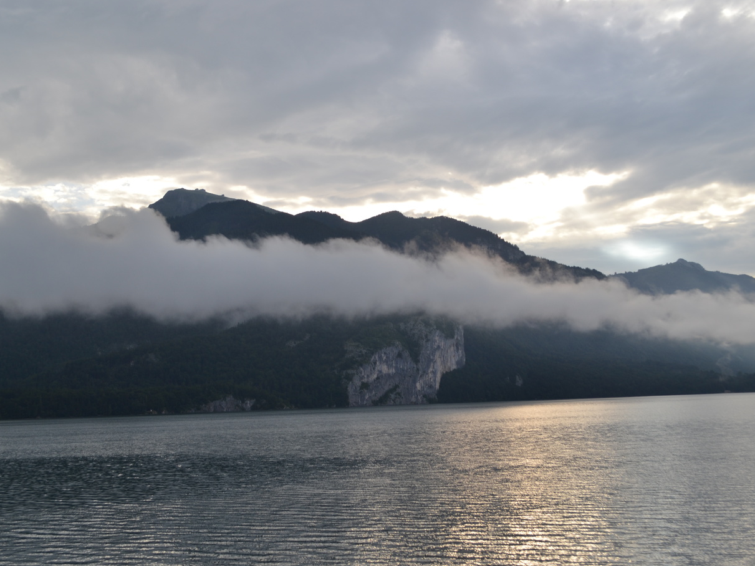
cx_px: 361
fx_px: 872
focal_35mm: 40
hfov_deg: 46.8
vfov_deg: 36.0
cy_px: 282
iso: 100
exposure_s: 1/200
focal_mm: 24
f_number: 6.3
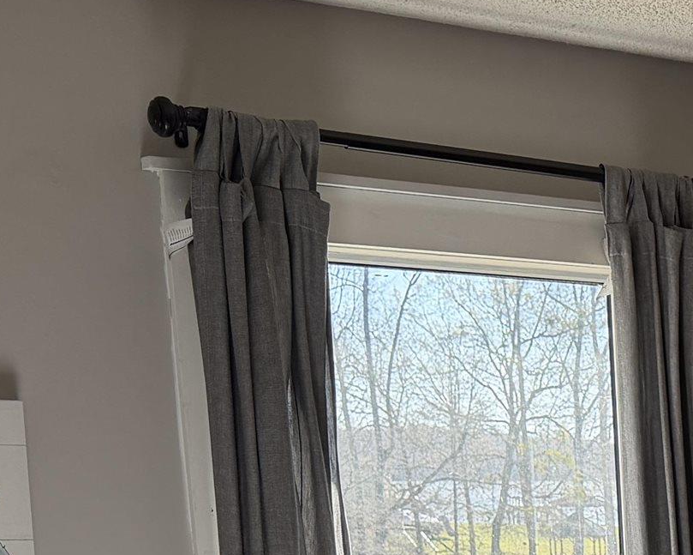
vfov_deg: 15.6
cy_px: 881
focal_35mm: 89
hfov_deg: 19.5
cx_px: 940
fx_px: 1825
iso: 100
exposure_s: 1/660
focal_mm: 6.76
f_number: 1.78
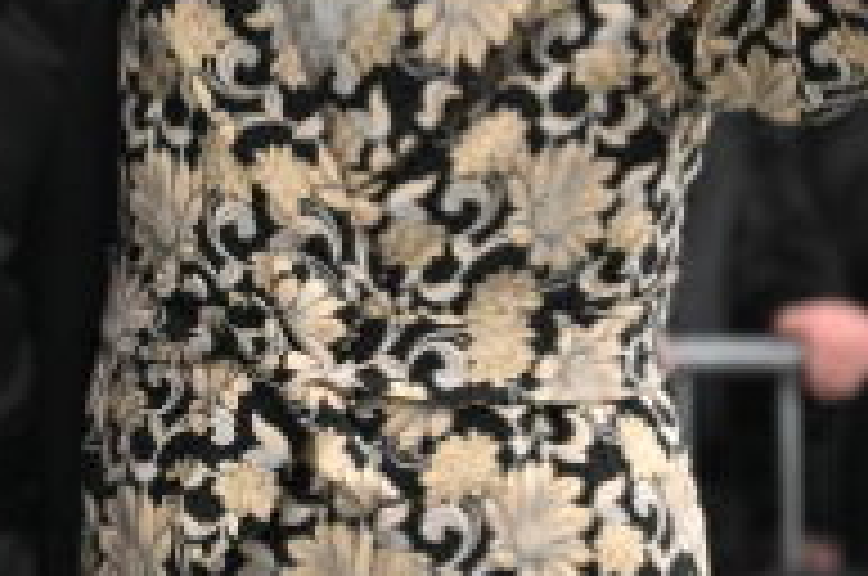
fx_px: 17283
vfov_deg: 1.9
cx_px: 225
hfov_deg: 2.9
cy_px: 65
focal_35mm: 718
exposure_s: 1/320
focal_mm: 135
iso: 1600
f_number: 2.8
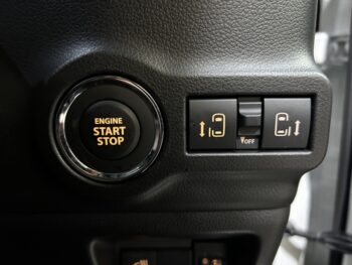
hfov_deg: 67.3
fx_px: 265
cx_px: 176
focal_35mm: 26
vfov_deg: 53.1
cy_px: 132
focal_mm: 5.7
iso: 640
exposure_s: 1/25
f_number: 1.5
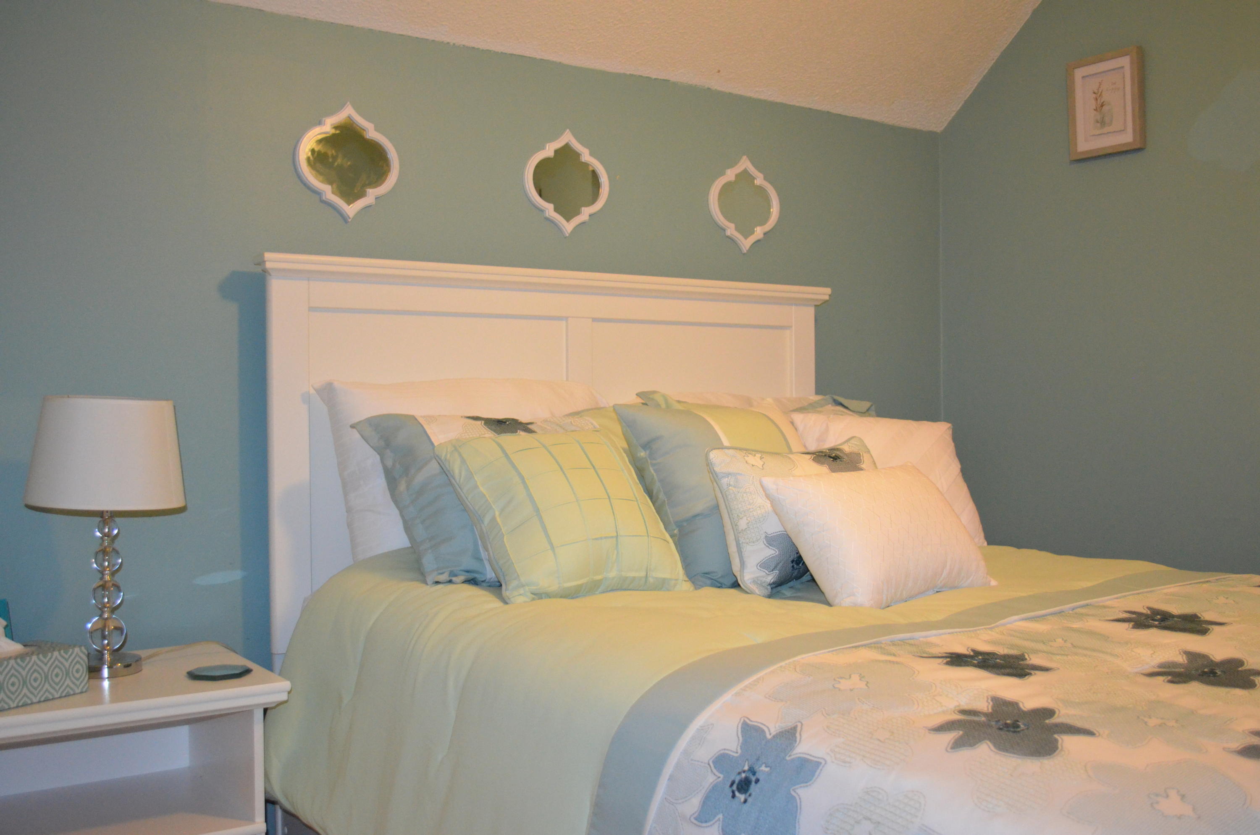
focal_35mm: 36
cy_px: 418
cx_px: 630
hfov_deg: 53.2
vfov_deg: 36.7
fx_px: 1257
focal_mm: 24
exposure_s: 1/60
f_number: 4
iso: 3200
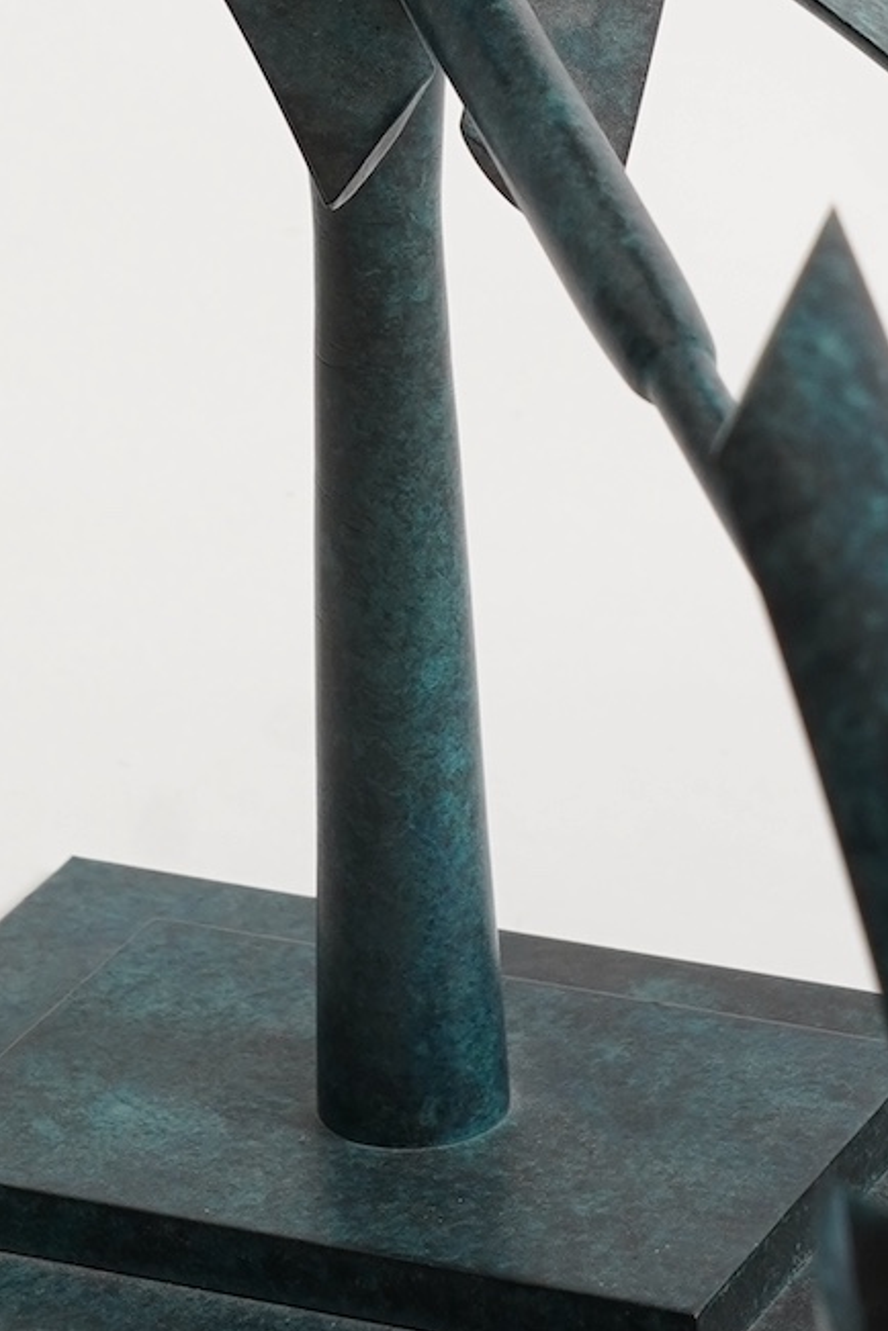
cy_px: -308
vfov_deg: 9.3
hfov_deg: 6.3
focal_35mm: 219
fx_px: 8102
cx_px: 292
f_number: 9
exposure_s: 1/125
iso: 640
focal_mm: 52
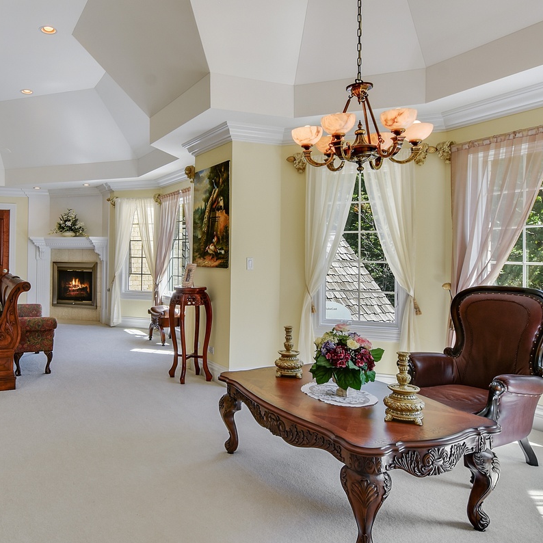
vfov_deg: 60.9
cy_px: 249
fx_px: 461
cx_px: 174
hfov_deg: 59.3
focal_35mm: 26
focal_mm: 10
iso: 200
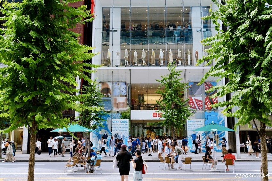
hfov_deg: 53.2
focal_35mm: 36
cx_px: 136
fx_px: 272
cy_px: 90
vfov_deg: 36.8
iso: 320
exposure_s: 1/250
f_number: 8
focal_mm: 36
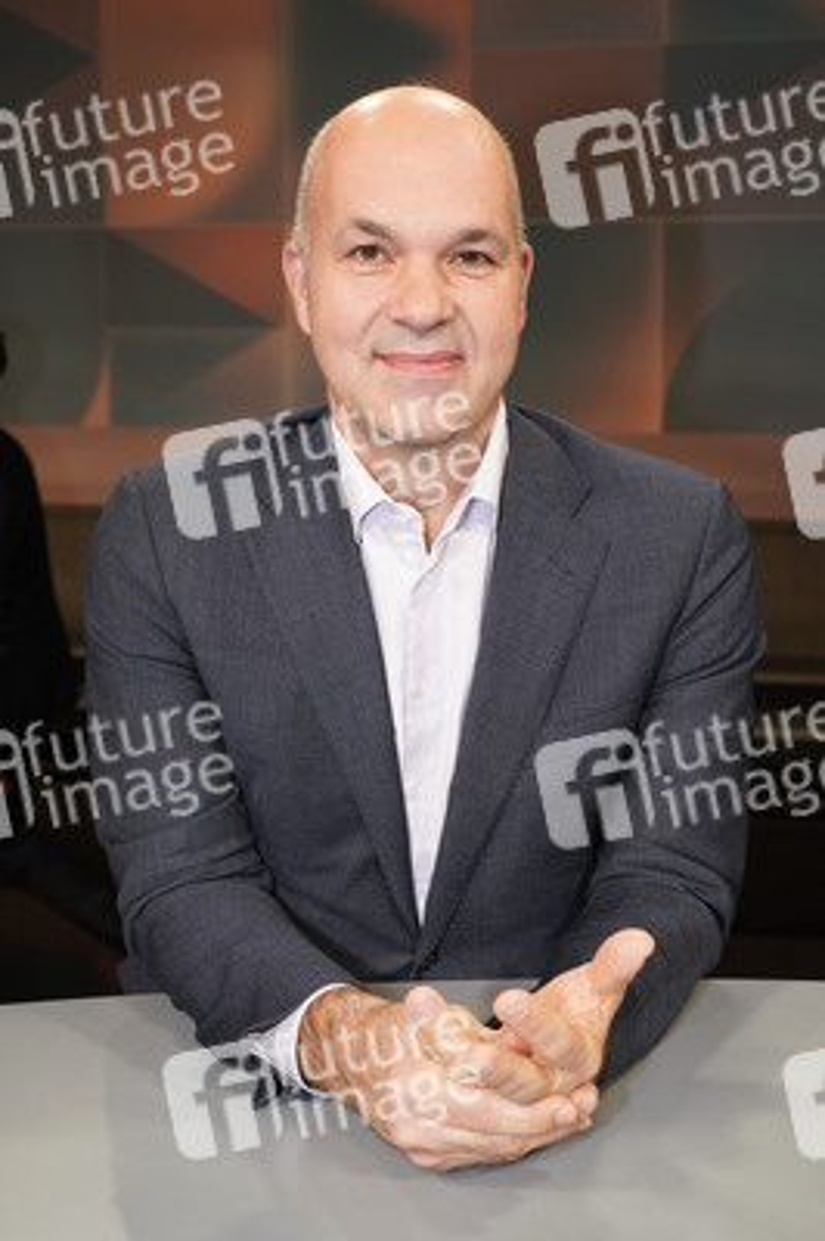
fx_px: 1343
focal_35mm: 39
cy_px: 620
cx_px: 412
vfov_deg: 49.6
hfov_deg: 34.2
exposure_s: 1/125
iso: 2000
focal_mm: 39
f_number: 5.6
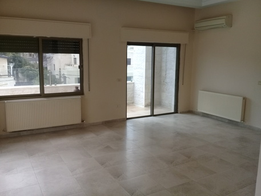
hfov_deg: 58.3
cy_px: 98
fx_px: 234
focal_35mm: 31
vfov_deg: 45.5
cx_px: 130
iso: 50
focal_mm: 3.3
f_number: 2.2
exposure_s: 1/108
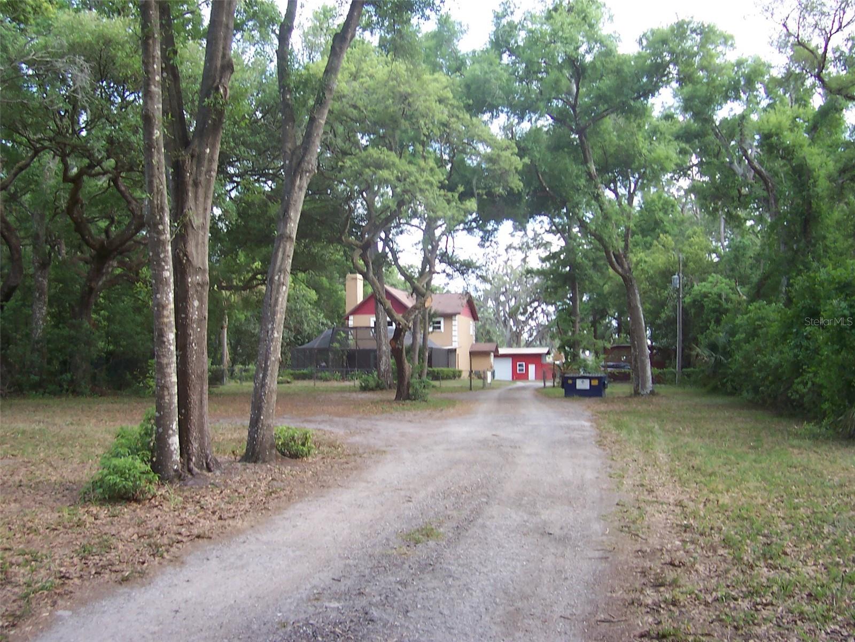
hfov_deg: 50.1
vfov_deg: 38.7
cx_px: 428
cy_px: 321
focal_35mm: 37
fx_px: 914
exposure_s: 1/125
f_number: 2.8
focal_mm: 5.6
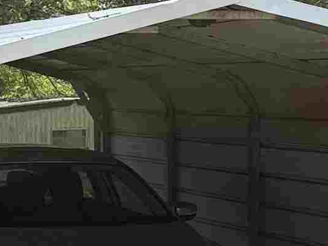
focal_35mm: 139
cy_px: 157
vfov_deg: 10.7
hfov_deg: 13.8
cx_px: -46
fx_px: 1318
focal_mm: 6.76
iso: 80
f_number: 1.78
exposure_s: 1/813
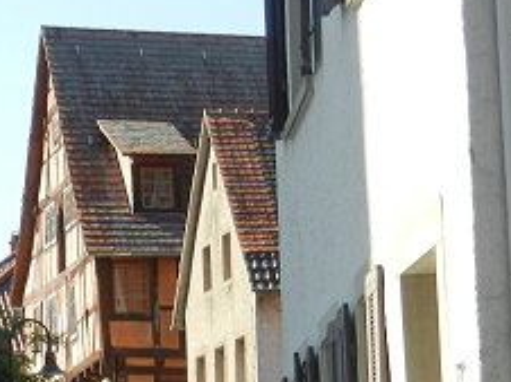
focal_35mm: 205
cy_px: 147
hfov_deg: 9.4
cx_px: -224
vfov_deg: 7.2
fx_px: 3023
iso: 160
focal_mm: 12.3
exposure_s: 1/500
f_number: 4.6
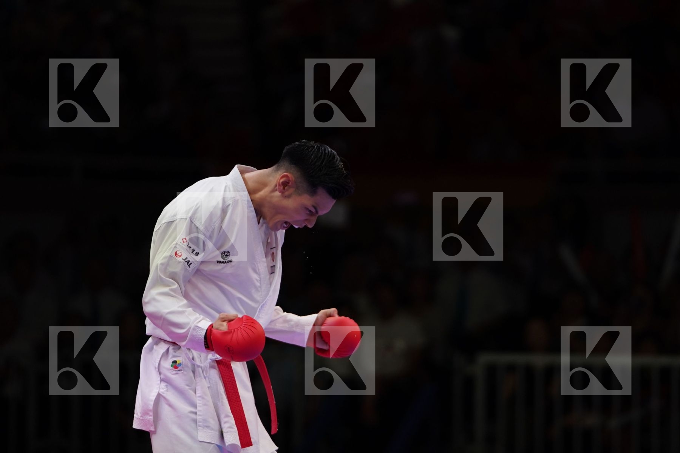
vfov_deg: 5.1
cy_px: 226
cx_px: 340
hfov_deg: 7.7
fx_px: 5062
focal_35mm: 268
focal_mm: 179
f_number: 2.8
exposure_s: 1/1000
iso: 640
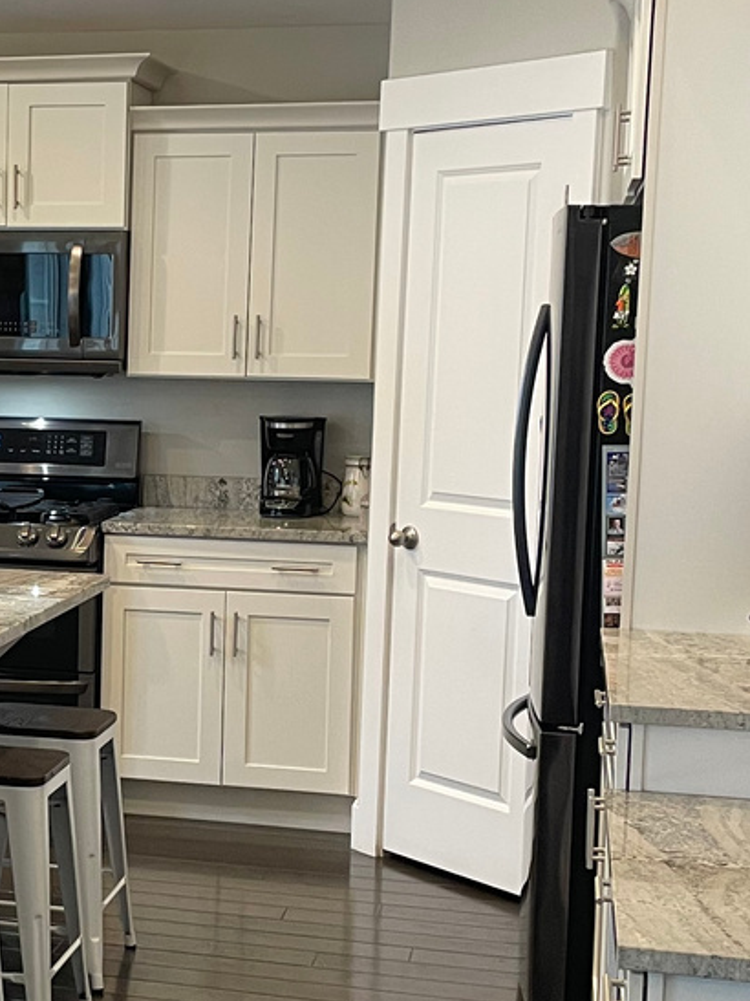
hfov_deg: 19.2
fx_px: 2110
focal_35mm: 73
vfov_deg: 26.7
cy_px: 545
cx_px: -97
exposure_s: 1/60
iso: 80
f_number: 1.6
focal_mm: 4.2
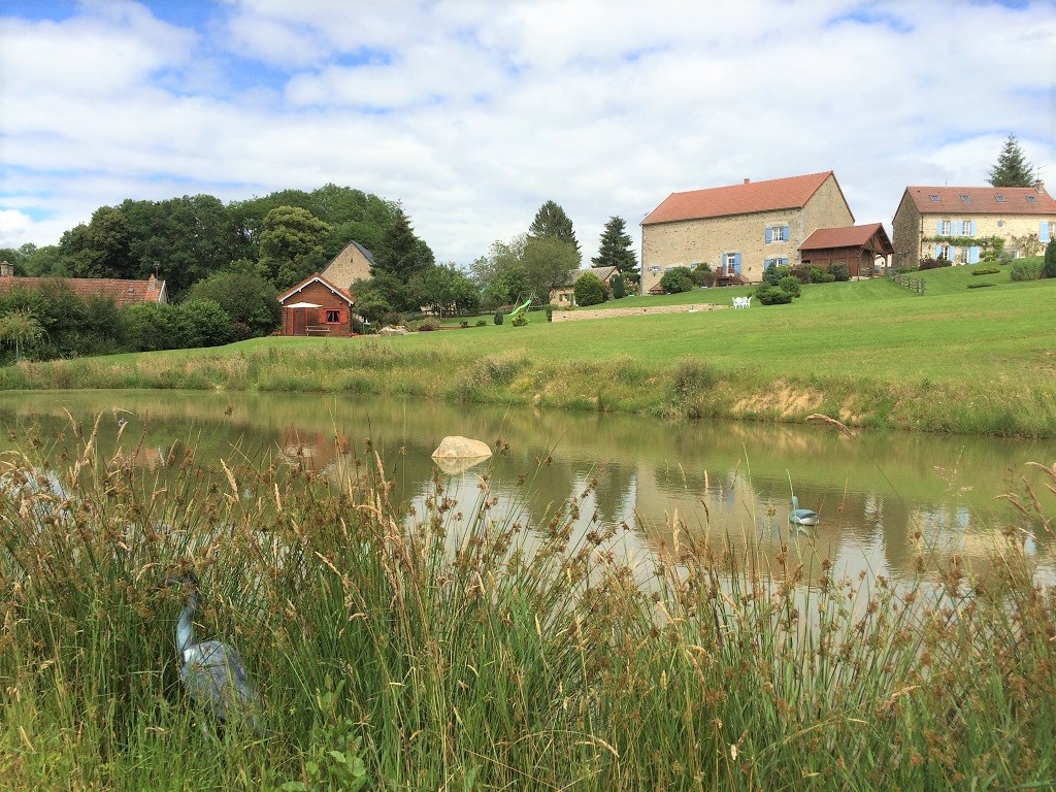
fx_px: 885
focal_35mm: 29
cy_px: 396
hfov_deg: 61.7
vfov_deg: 48.2
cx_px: 528
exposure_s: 1/2740
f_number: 2.2
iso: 32
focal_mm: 4.15
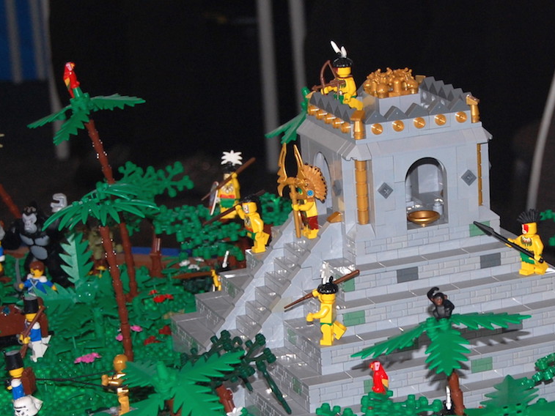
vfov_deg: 10.8
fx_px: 2197
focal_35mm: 137
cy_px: 307
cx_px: 392
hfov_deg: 14.4
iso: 400
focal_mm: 48
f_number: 5.6
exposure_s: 1/60
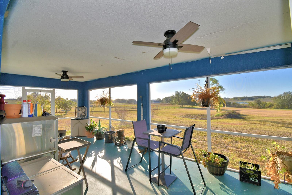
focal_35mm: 15
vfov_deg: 77.3
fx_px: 122
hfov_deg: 100.4
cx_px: 146
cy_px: 98
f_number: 8
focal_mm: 10
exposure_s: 1/250
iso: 100
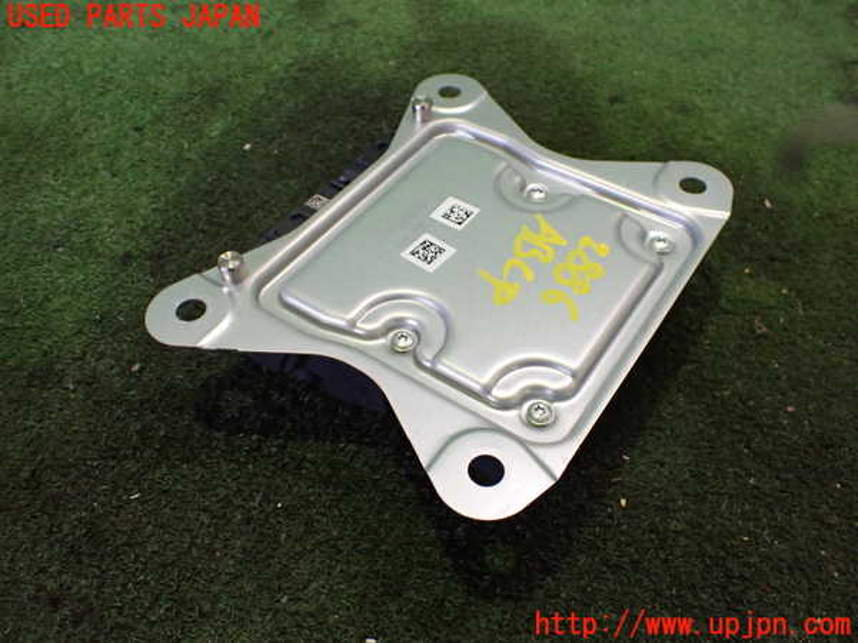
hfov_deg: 60.0
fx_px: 744
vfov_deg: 46.8
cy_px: 322
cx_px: 429
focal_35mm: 30
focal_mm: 5.4
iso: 800
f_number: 2.3
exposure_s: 1/100
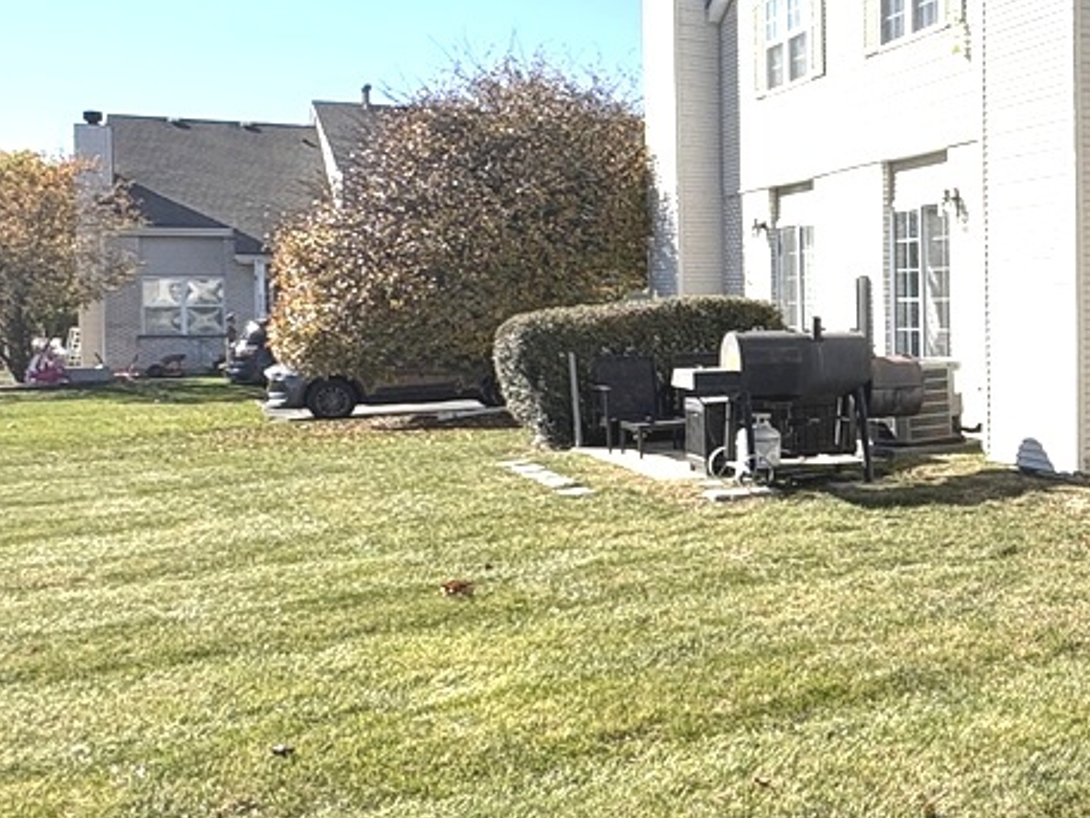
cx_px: 1111
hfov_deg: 37.8
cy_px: 328
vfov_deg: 32.8
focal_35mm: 44
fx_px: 1386
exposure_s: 1/2208
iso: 50
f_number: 2.2
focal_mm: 2.22
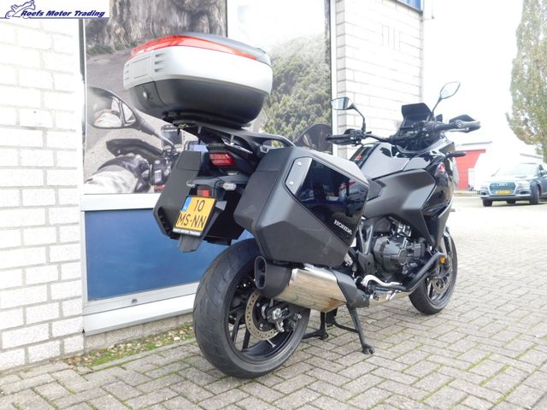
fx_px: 474
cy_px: 205
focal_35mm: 30
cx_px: 274
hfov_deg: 60.0
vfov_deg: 46.8
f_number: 3.2
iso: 125
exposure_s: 1/80
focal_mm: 5.3
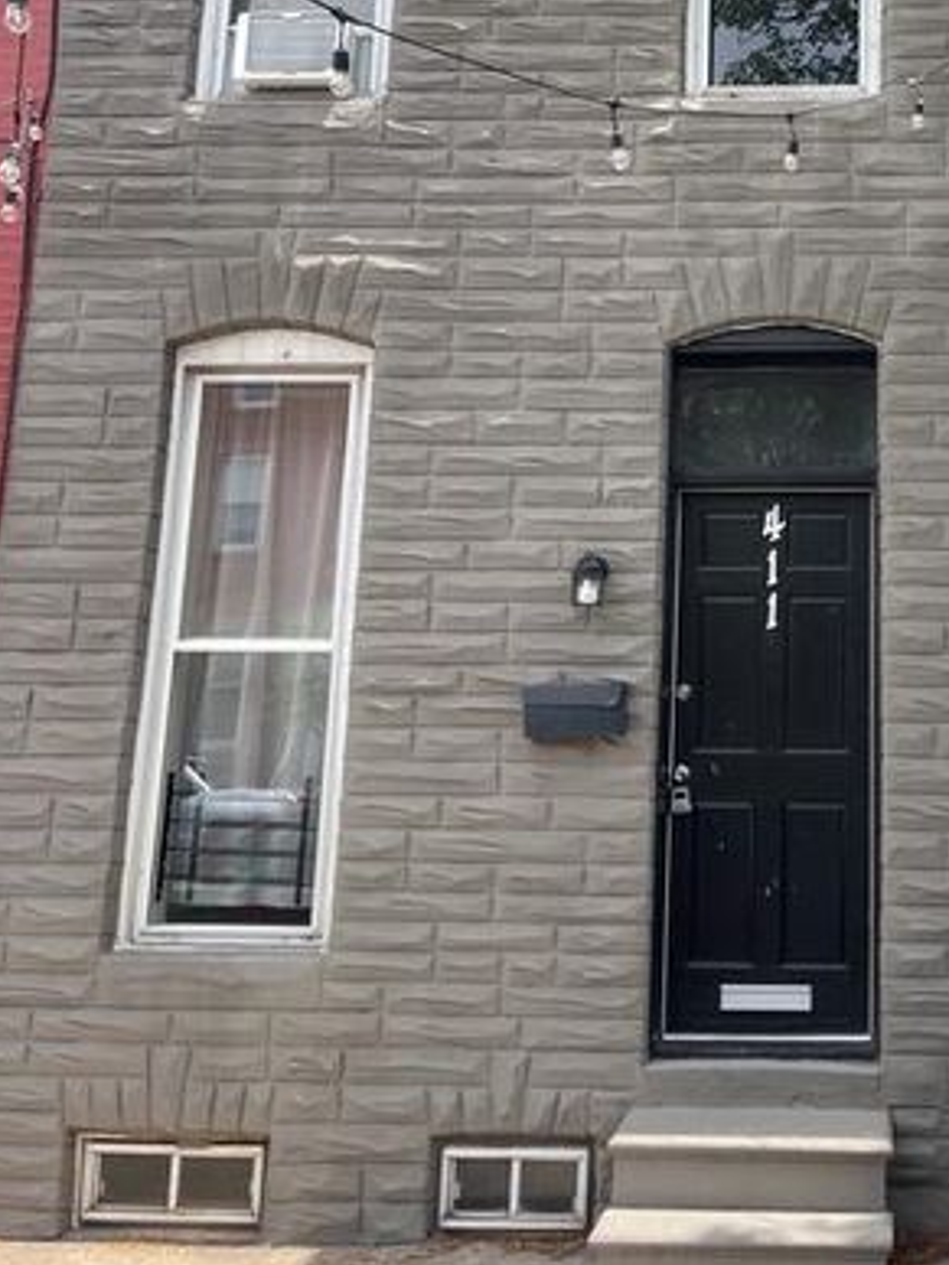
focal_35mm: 43
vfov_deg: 43.1
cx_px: 799
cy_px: 406
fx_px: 1572
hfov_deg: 32.4
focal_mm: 5.1
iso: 32
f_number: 1.6
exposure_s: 1/807
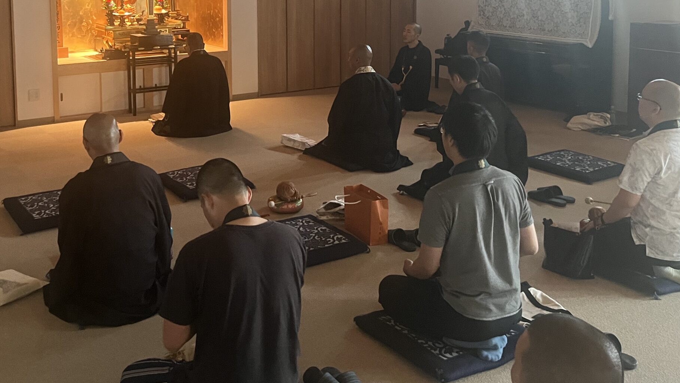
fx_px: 721
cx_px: 252
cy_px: 35
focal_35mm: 40
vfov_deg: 28.5
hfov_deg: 49.9
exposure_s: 1/40
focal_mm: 5.1
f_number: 1.6
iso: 500
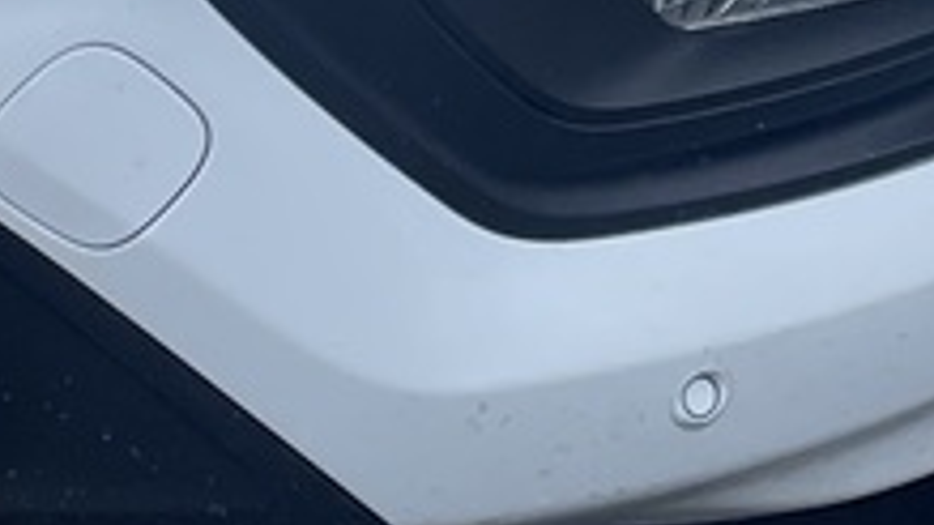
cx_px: -13
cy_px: -811
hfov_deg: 11.5
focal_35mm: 186
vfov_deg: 6.2
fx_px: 4605
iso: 32
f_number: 1.6
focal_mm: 4.2
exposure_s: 1/895
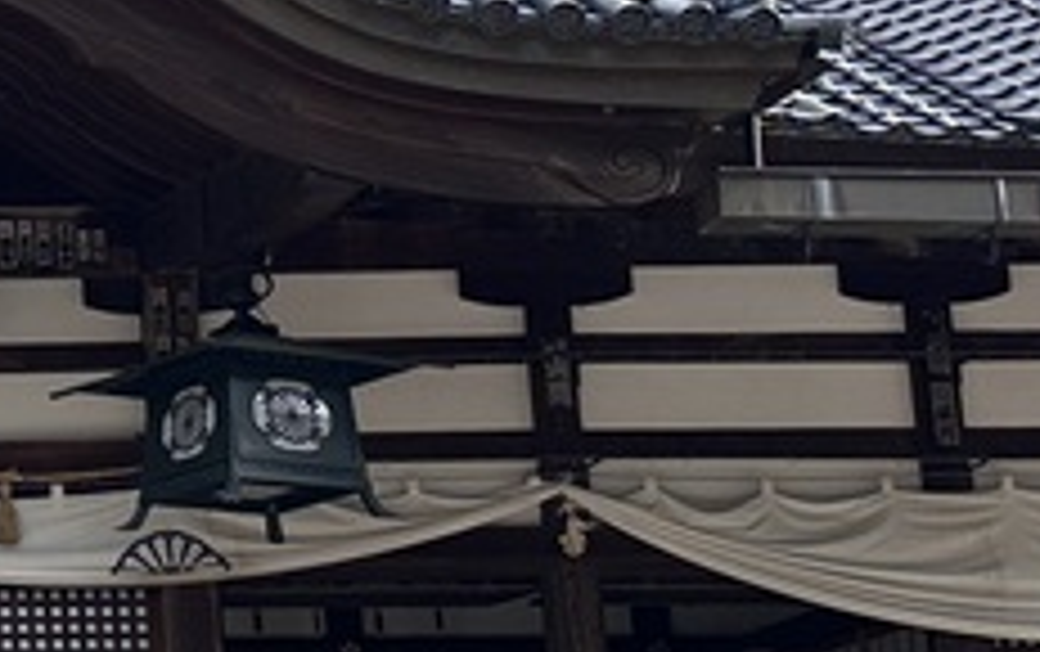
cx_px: -464
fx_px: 3122
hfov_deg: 17.3
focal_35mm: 110
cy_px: 360
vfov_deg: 11.9
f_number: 1.78
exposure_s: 1/1779
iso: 80
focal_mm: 6.86
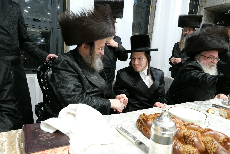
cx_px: 115
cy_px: 77
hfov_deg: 73.7
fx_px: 153
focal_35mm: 24
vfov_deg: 53.1
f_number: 5.6
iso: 4000
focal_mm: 16
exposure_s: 1/125
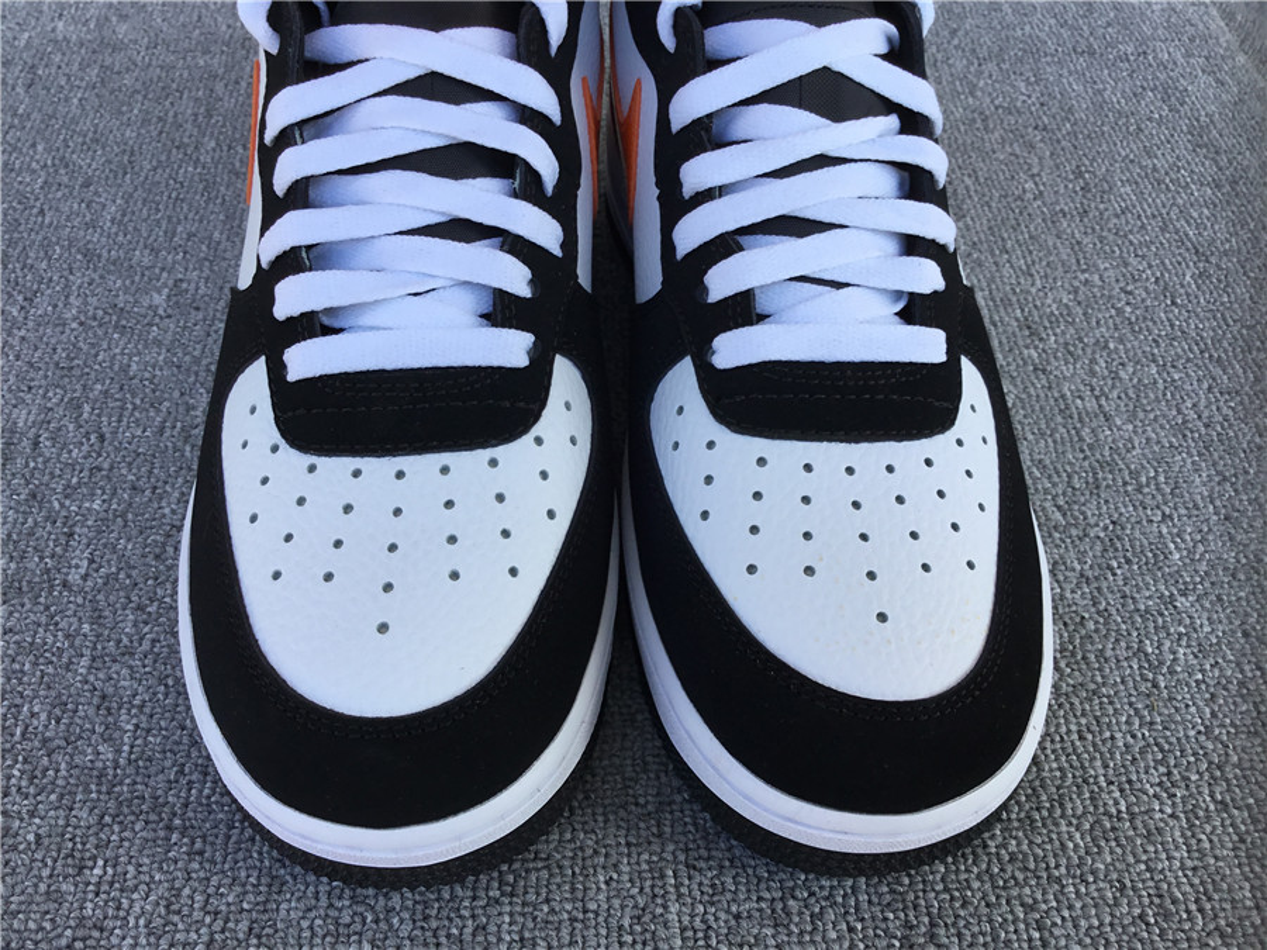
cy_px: 475
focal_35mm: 31
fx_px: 1135
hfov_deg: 58.4
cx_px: 634
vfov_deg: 45.4
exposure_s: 1/313
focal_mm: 3.3
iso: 25
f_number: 2.4
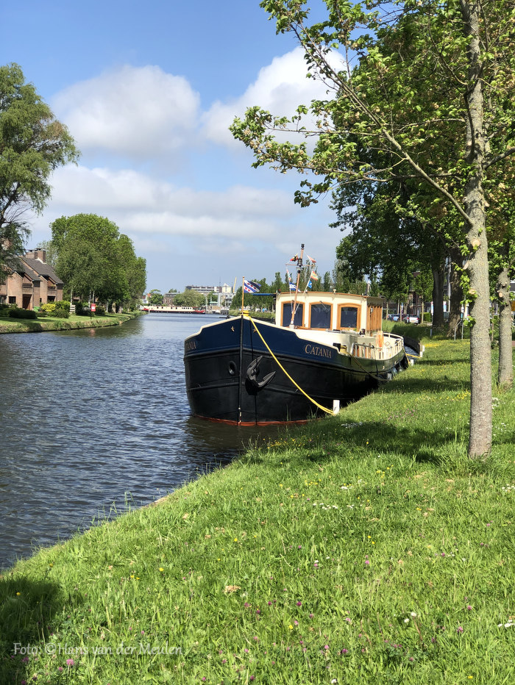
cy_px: 342
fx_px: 1130
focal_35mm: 57
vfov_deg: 33.8
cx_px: 258
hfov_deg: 25.7
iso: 20
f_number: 2.8
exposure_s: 1/727
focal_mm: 6.6
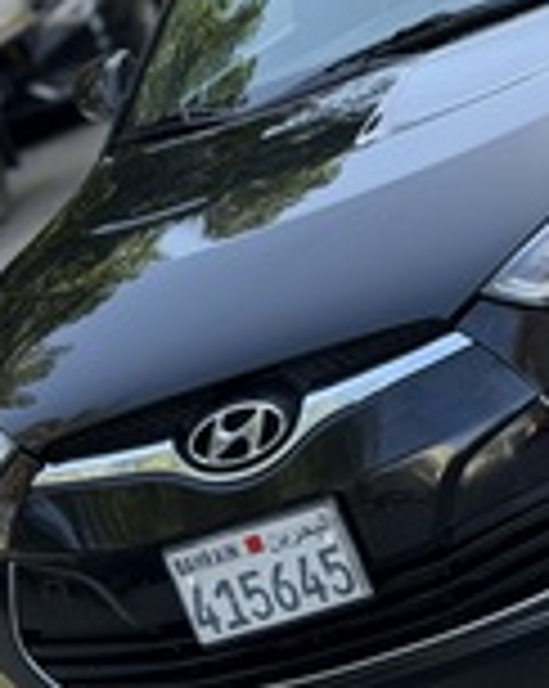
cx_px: 475
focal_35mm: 140
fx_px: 2849
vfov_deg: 13.6
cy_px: 34
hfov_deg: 11.0
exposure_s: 1/987
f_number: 1.78
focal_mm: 6.76
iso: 64
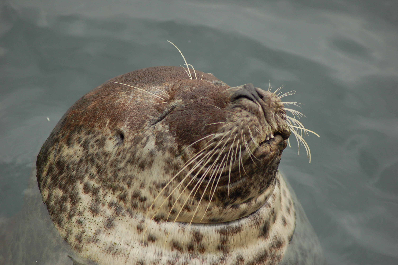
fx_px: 2485
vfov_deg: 6.1
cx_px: 199
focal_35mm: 225
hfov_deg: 9.2
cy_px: 132
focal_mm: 150
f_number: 4.5
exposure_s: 1/500
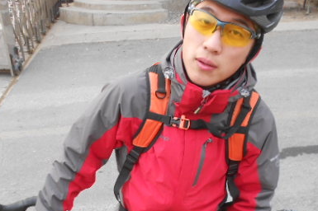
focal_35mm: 45
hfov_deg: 43.6
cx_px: 164
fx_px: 397
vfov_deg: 29.0
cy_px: 177
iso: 80
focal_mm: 4.6
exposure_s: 1/50
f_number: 3.2
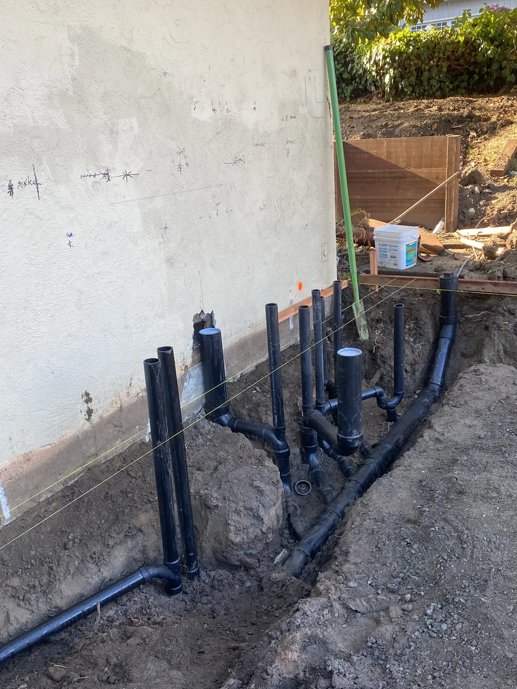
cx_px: 297
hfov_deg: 45.3
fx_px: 617
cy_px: 380
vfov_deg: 58.2
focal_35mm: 31
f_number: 1.8
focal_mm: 4.25
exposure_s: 1/122
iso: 32
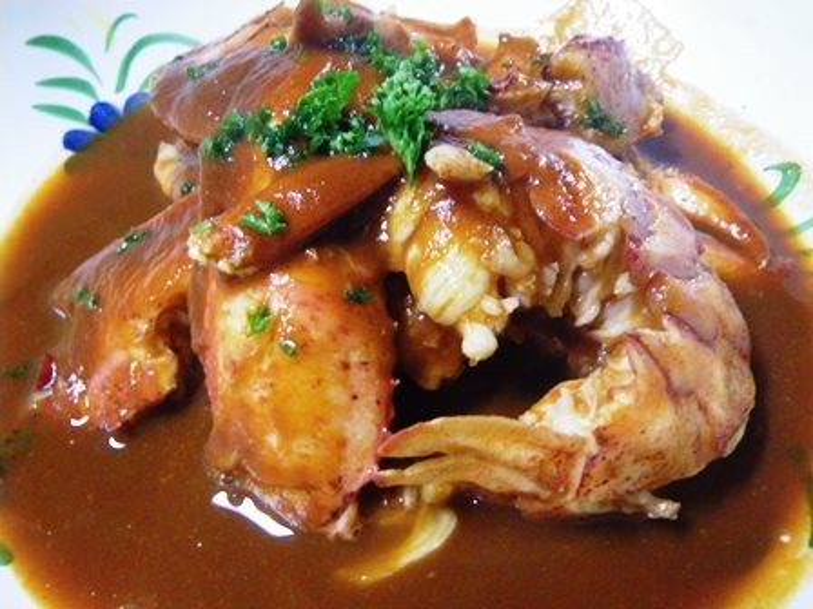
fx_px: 799
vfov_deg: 41.8
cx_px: 406
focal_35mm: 34
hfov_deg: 54.0
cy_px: 304
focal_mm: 6.1
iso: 800
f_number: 3.8
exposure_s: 1/8
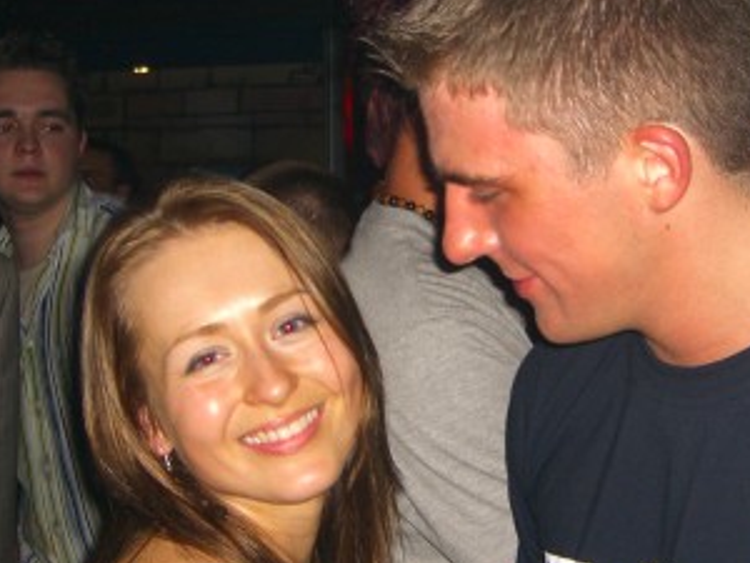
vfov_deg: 19.4
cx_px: 448
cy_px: 280
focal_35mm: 76
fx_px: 1647
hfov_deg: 25.6
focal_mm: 7.9
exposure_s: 1/60
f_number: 2.8
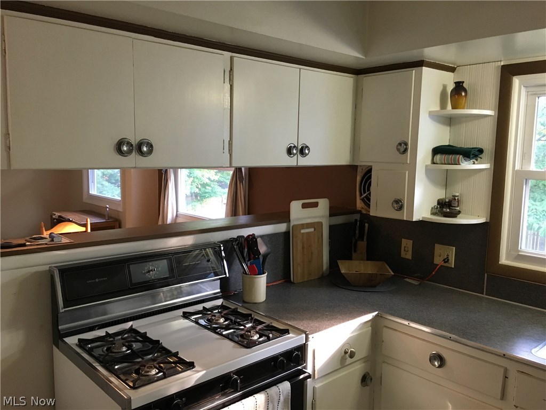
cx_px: 273
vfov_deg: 48.2
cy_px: 205
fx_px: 457
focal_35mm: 29
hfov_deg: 61.7
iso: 160
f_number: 2.2
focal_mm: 4.15
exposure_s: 1/30
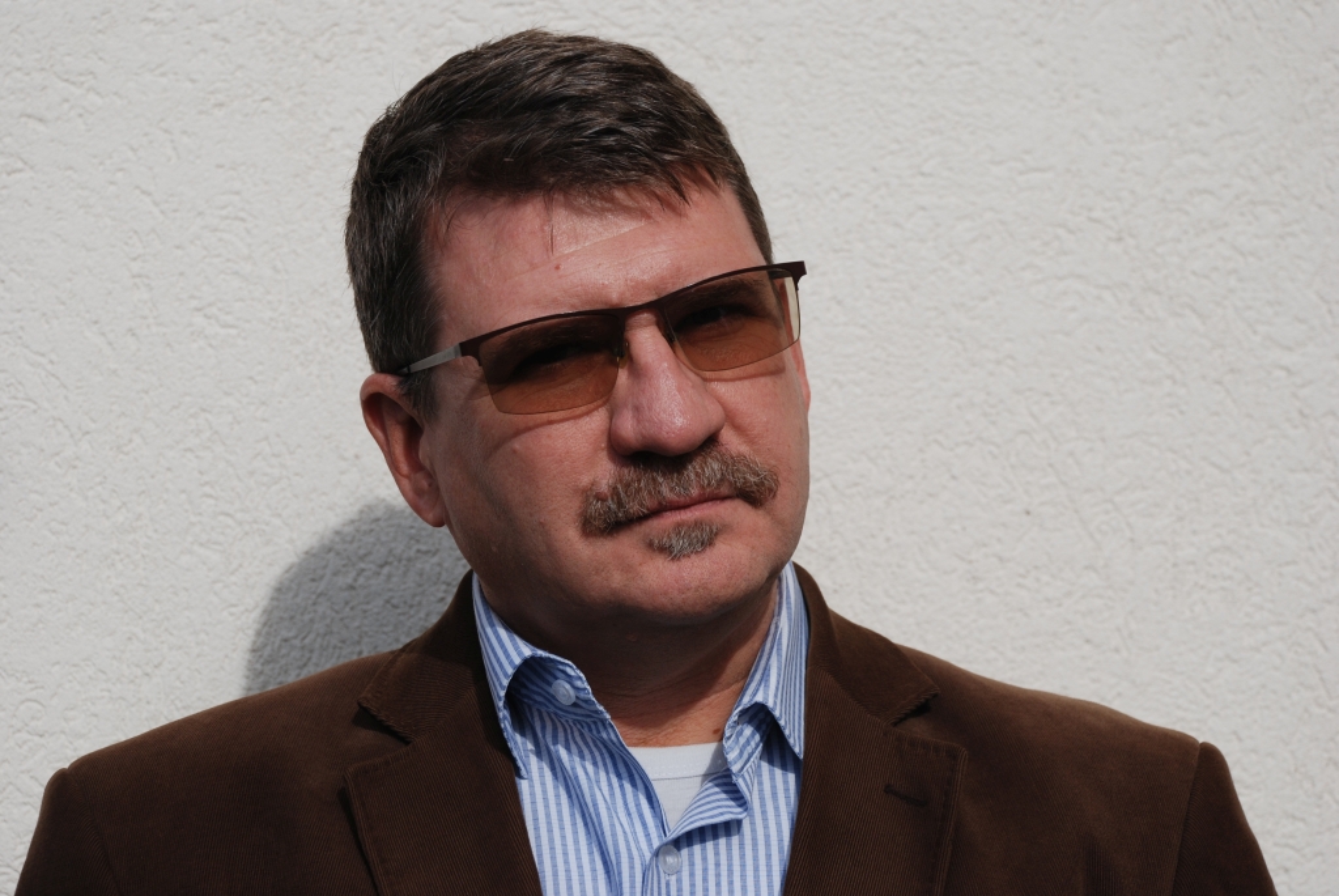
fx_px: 3686
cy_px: 448
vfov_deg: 13.9
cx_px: 670
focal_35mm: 99
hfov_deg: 20.6
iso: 140
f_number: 5.3
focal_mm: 66
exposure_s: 1/500
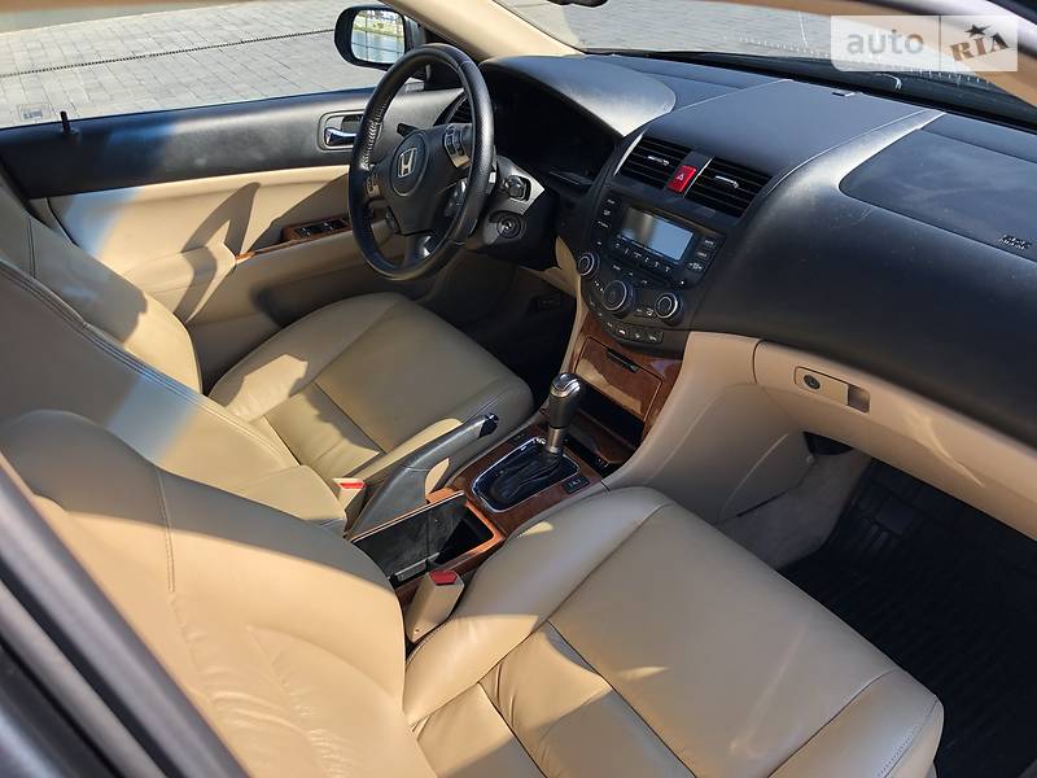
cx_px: 518
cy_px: 389
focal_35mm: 28
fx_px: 839
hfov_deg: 63.4
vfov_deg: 49.7
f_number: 1.8
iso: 20
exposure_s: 1/378
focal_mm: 4
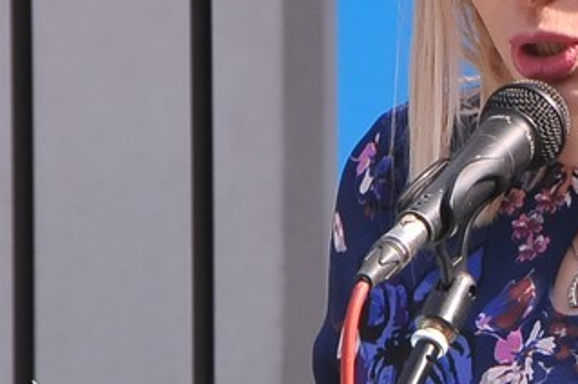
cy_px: 255
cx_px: 625
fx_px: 13120
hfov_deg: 2.5
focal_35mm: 818
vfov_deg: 1.7
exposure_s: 1/500
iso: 800
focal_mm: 170
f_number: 11
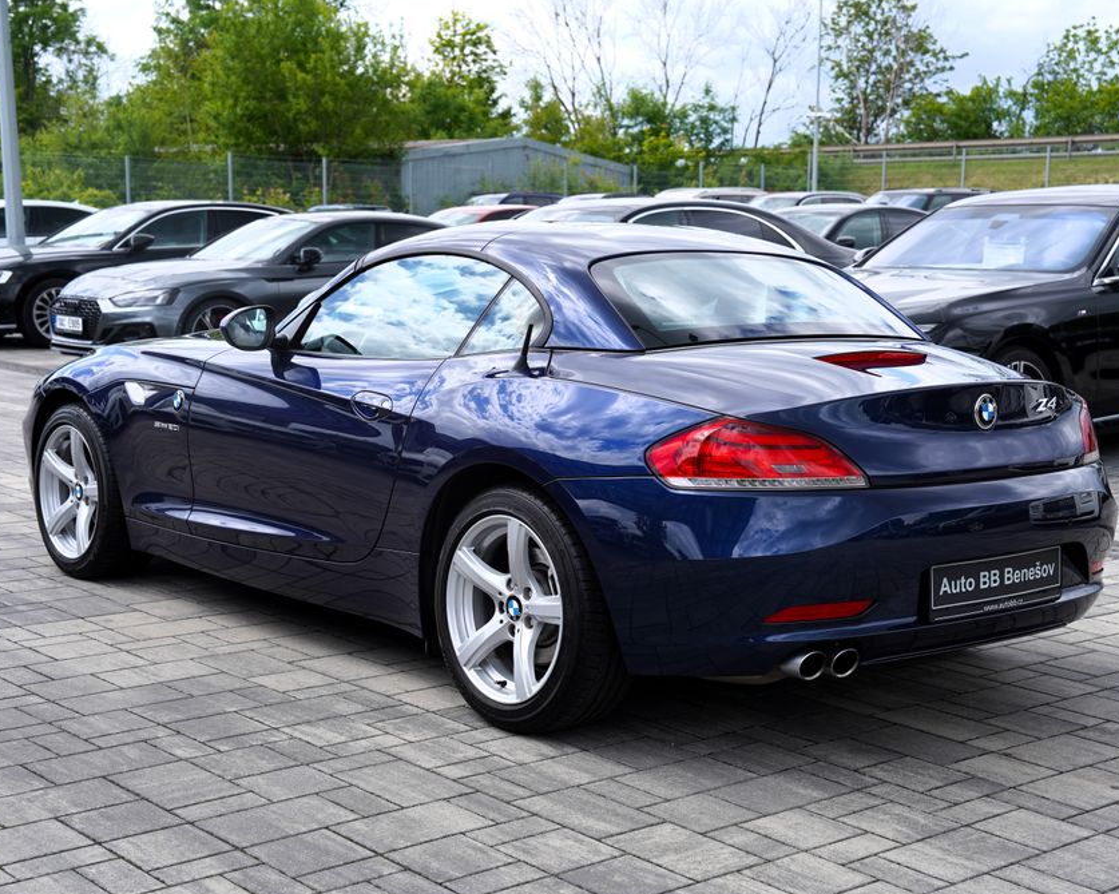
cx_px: 602
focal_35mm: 54
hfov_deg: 34.7
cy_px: 451
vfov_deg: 28.1
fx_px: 1788
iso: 100
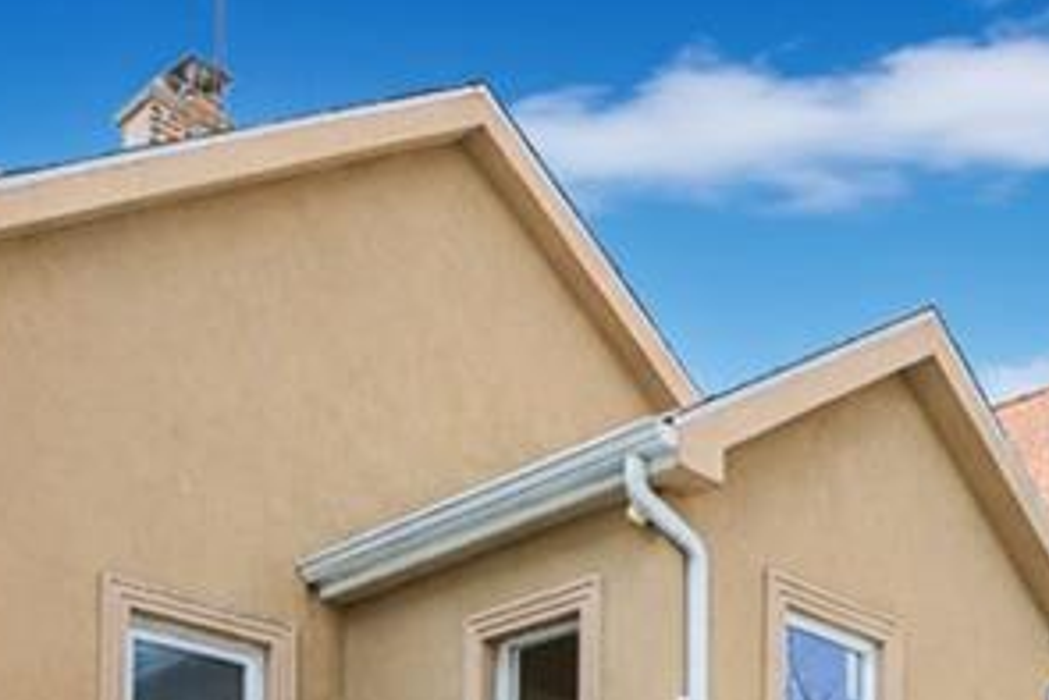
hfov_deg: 37.1
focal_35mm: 52
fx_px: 1516
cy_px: 1084
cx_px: 804
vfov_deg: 21.4
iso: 250
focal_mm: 10
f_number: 8
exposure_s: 1/200
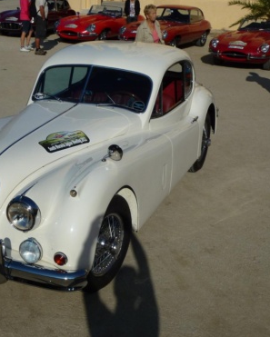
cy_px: 169
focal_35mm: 50
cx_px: 79
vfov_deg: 37.3
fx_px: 499
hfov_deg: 29.9
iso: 100
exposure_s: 1/2500
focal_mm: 6.8
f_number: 4.5
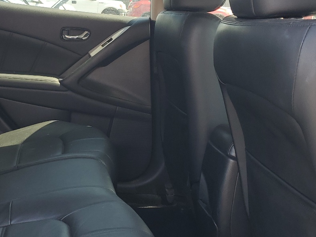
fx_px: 484
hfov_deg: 35.3
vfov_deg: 27.5
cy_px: 125
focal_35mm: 53
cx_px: 76
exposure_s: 1/169
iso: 50
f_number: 1.5
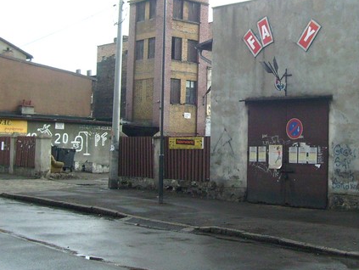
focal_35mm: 62
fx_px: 644
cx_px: 223
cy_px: 91
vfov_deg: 23.6
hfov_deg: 31.0
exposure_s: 1/90
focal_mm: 5.8
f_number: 7.1
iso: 80
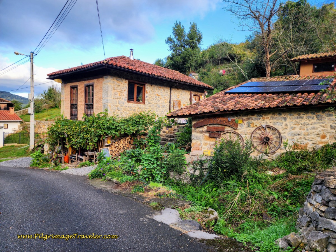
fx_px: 223
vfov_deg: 58.9
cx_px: 168
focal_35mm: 23
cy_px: 126
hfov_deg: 73.9
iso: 25
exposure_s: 1/180
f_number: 1.8
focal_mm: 6.4
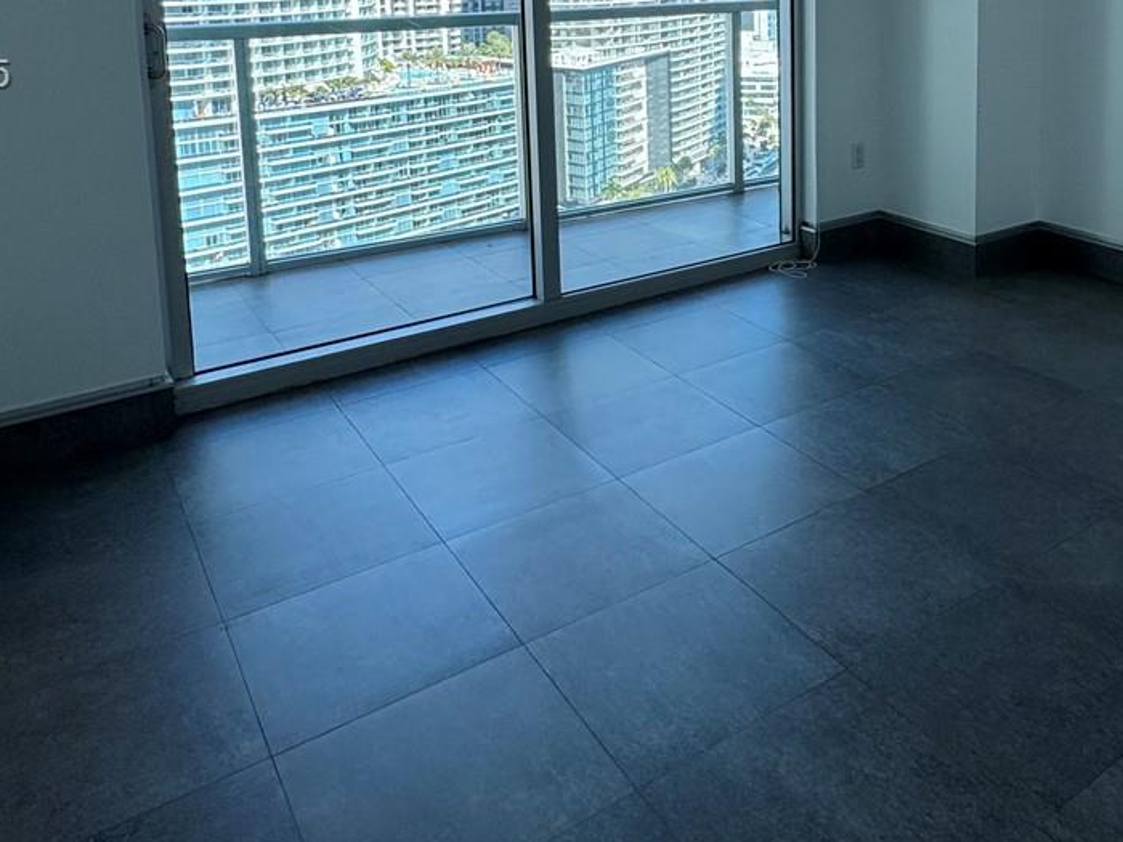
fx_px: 1038
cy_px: 77
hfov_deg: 55.0
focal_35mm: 32
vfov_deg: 40.6
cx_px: 794
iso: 40
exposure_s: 1/312
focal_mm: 2.22
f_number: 2.2
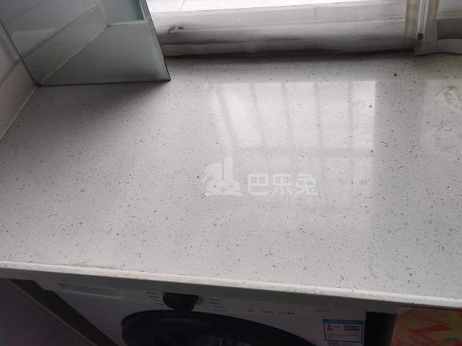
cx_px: 259
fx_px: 454
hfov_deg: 53.8
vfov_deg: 41.8
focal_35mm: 34
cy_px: 177
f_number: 1.8
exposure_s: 1/493
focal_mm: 5.58
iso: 50
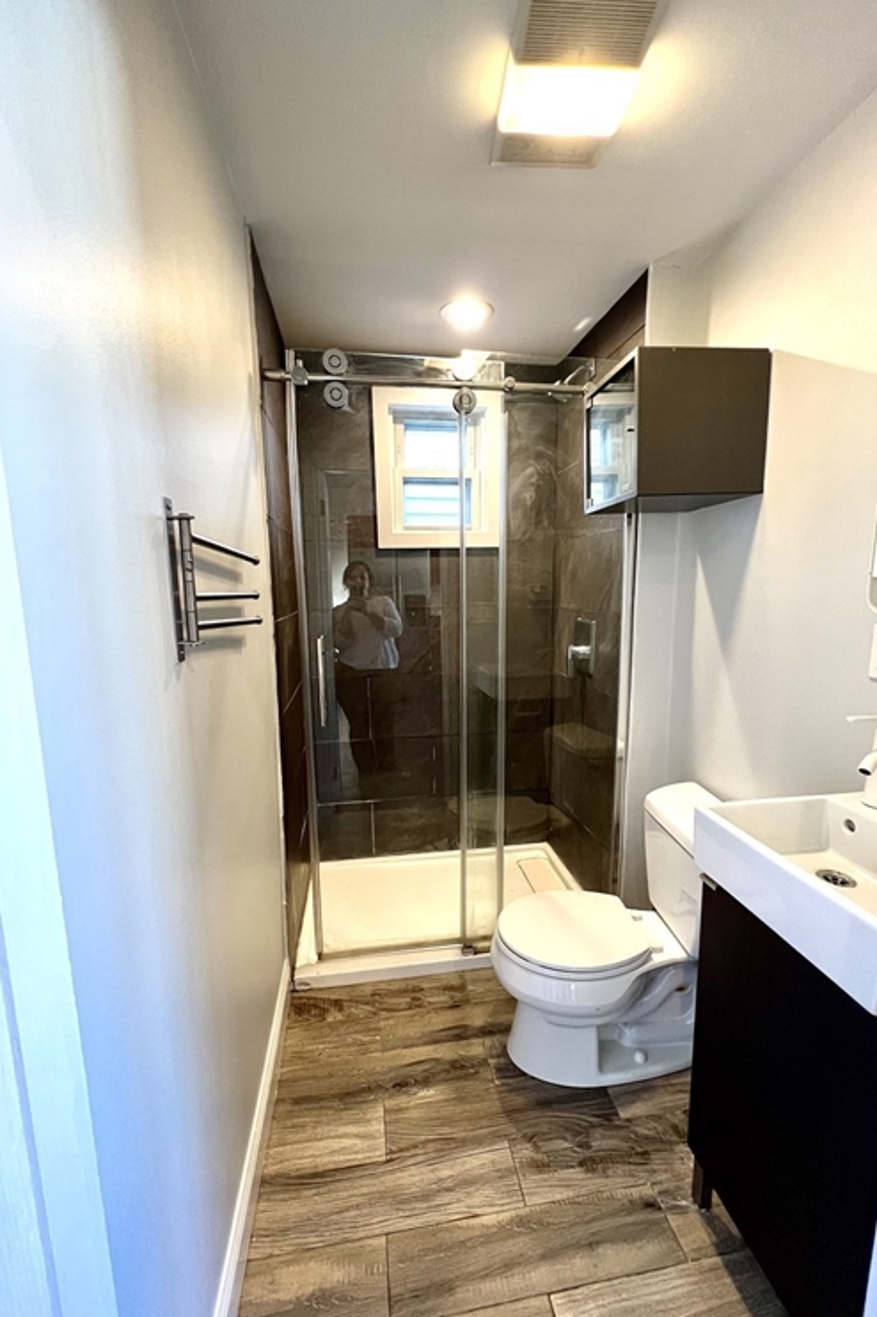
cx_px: 449
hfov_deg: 81.1
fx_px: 512
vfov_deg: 104.2
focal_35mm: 14
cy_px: 678
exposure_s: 1/60
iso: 250
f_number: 1.8
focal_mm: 1.57
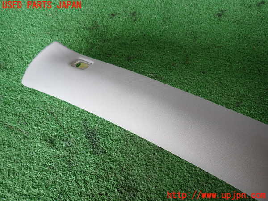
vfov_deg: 54.9
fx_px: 194
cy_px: 100
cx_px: 134
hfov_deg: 69.4
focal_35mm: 25
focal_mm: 4.5
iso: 160
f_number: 2
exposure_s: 1/60
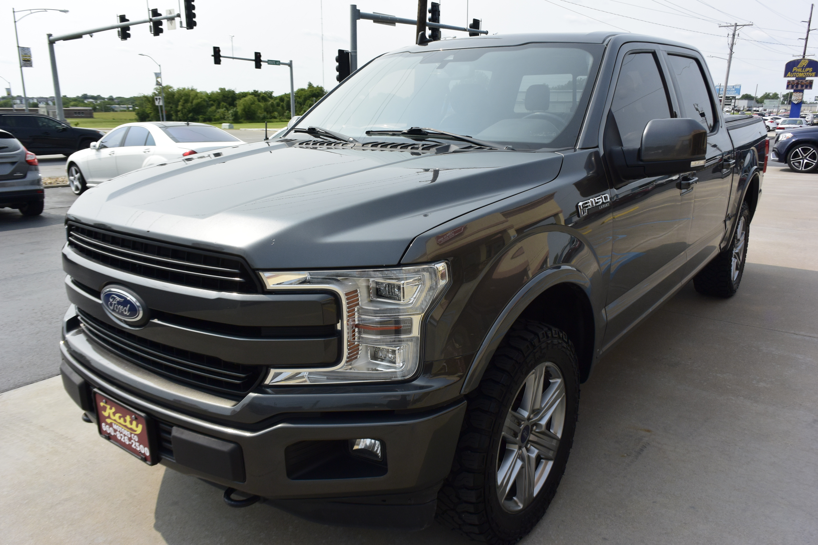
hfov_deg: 67.4
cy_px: 272
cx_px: 409
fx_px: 613
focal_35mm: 27
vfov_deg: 47.9
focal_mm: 10
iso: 160
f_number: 4.5
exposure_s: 1/800
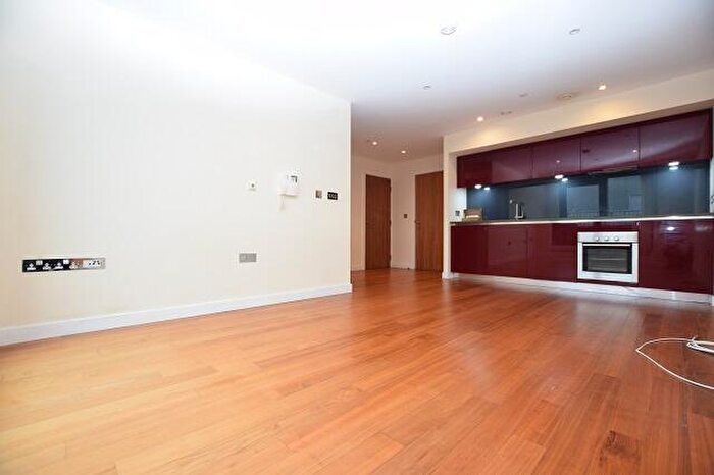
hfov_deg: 100.4
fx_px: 297
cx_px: 357
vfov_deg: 77.3
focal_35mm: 15
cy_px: 238
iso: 400
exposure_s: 1/60
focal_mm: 10
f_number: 4
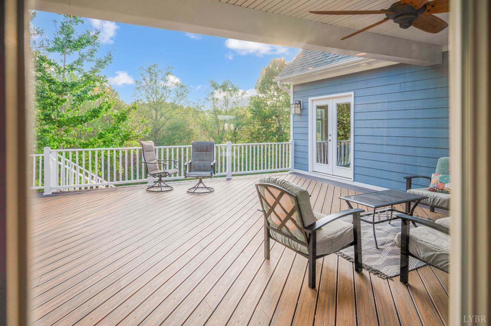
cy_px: 163
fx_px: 279
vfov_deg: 60.6
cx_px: 246
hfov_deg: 82.6
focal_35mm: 20
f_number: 4
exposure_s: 1/400
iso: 200
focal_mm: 20.5
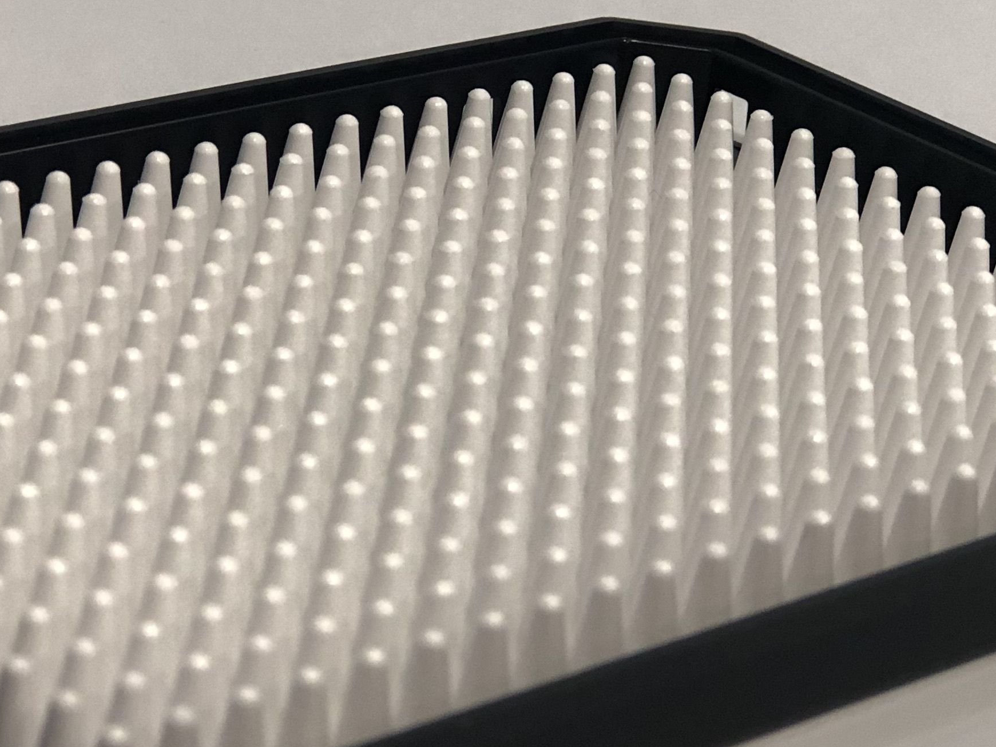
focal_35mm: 132
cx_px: 399
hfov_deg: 14.9
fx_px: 3798
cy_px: 308
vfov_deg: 11.2
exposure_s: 1/33
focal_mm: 6.6
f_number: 2.8
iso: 64
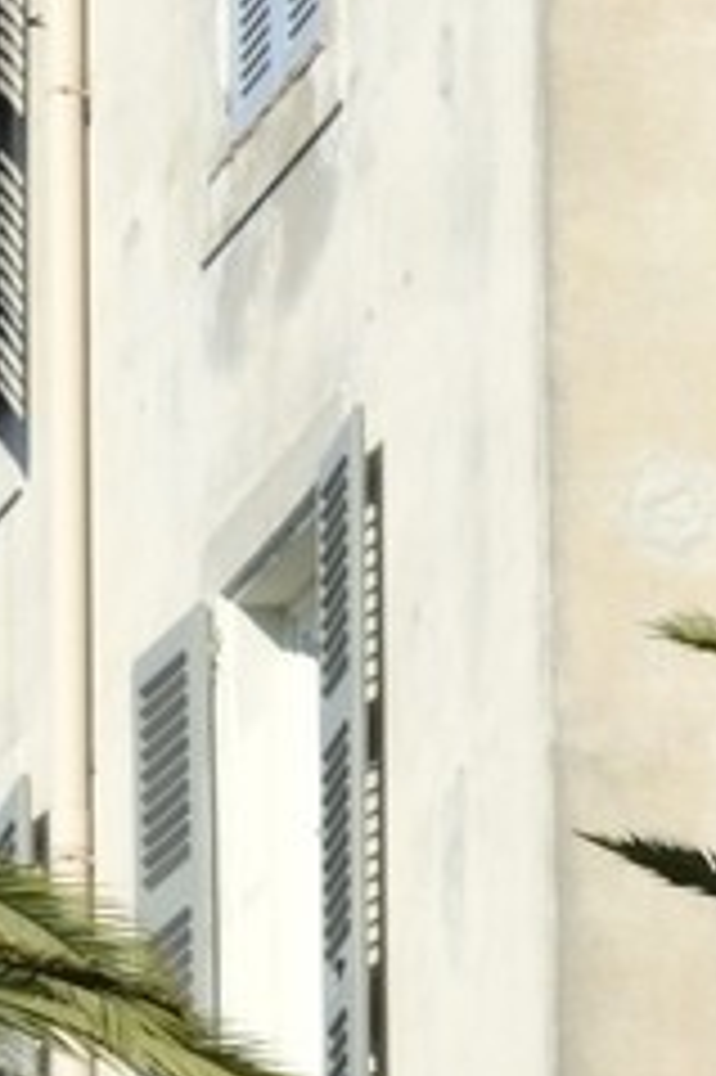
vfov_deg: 2.9
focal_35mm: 702
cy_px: 2215
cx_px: -743
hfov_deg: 2.0
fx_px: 20972
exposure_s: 1/250
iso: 200
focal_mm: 105
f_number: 11
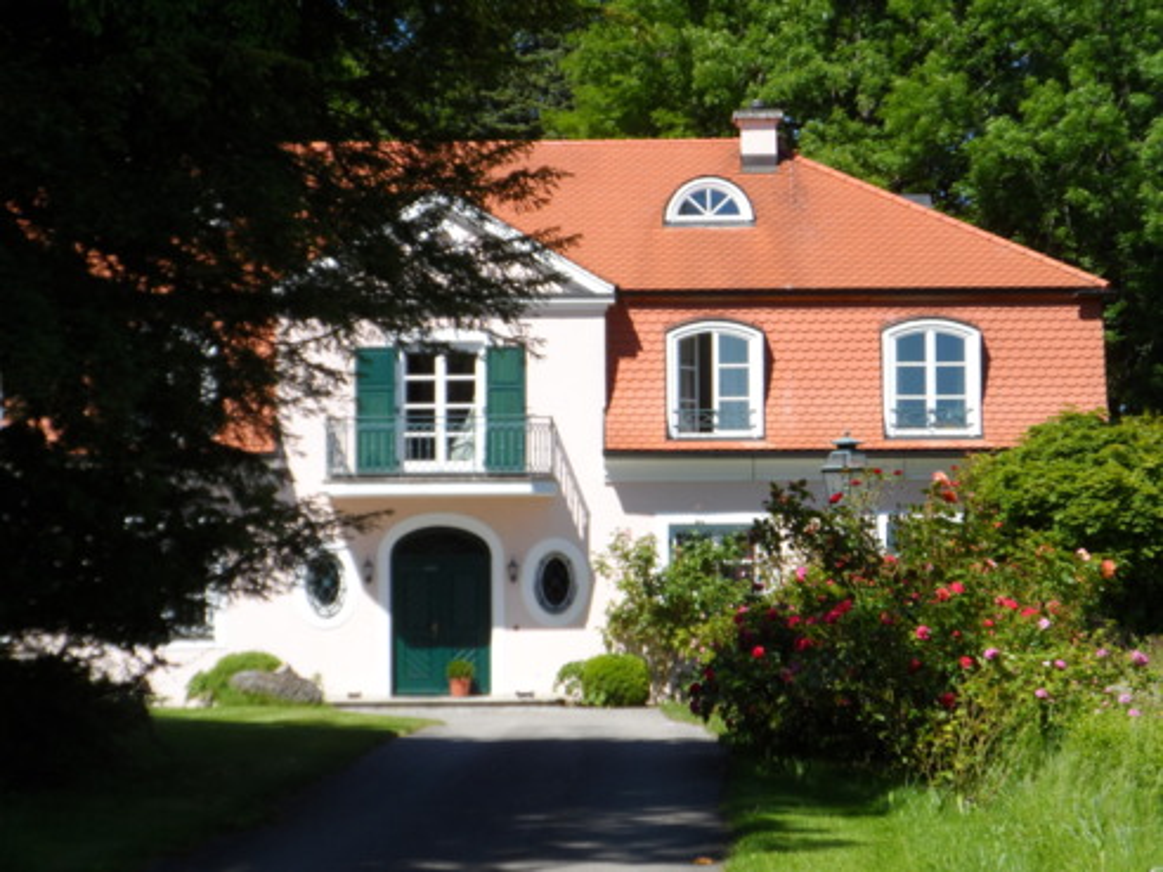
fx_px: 4032
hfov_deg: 16.4
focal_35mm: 120
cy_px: 436
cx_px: 582
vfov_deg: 12.3
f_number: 4.6
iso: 80
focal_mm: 19.5
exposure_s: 1/350
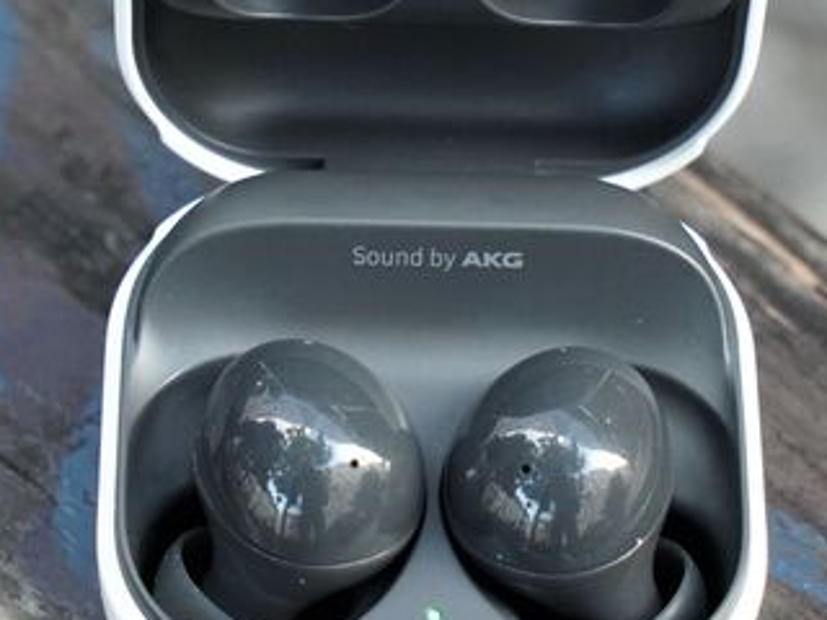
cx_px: 426
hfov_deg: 11.4
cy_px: 313
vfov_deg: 8.5
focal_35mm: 174
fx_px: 4157
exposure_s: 1/200
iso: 5000
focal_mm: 70
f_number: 8
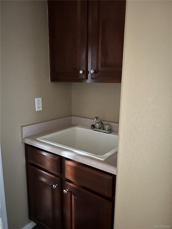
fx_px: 172
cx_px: 86
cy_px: 114
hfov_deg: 53.1
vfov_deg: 67.3
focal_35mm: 26
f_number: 1.5
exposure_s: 1/9
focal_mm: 5.7
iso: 800
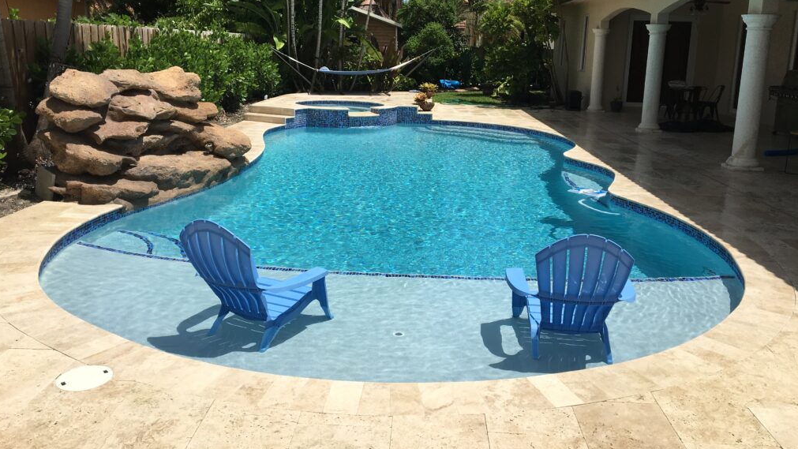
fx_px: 677
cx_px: 400
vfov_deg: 36.6
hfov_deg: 61.0
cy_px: 185
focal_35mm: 32
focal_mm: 4.15
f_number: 2.2
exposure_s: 1/2849
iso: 25
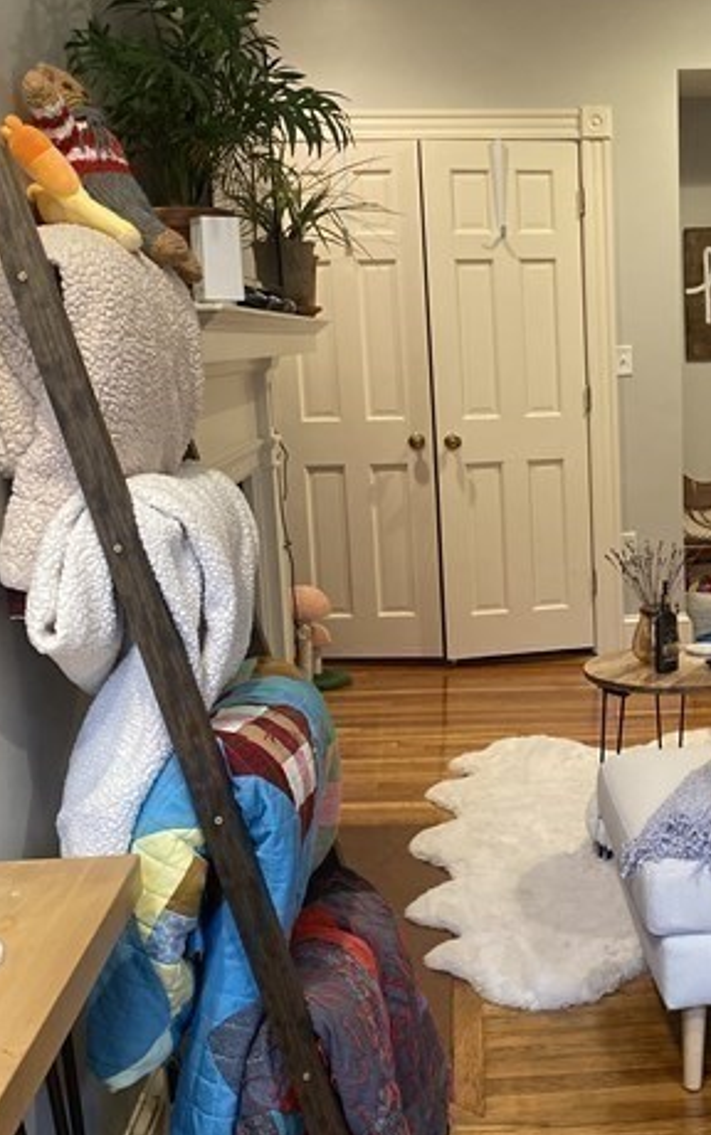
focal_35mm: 46
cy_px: 563
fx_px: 1424
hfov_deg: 27.2
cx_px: 620
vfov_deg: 43.5
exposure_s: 1/60
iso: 320
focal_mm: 4.25
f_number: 1.8
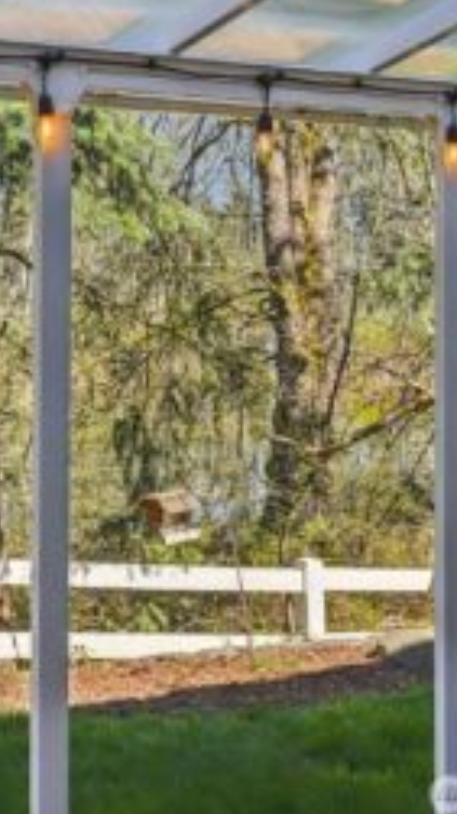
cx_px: -32
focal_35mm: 70
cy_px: 391
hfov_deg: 16.7
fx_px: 1510
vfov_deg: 30.2
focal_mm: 28
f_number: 8
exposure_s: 1/125
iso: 125
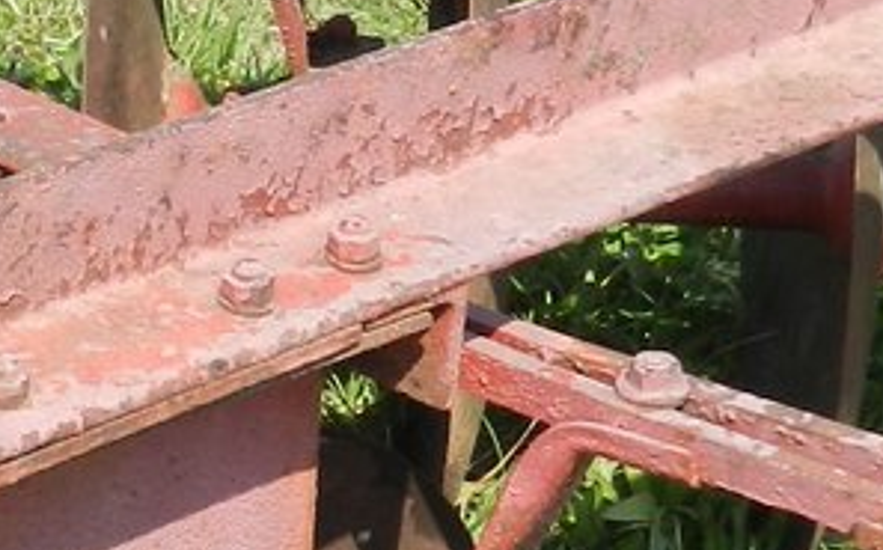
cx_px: -492
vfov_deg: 7.6
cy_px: 308
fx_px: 4159
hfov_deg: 11.5
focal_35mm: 173
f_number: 3.7
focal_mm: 5.6
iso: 160
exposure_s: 1/800
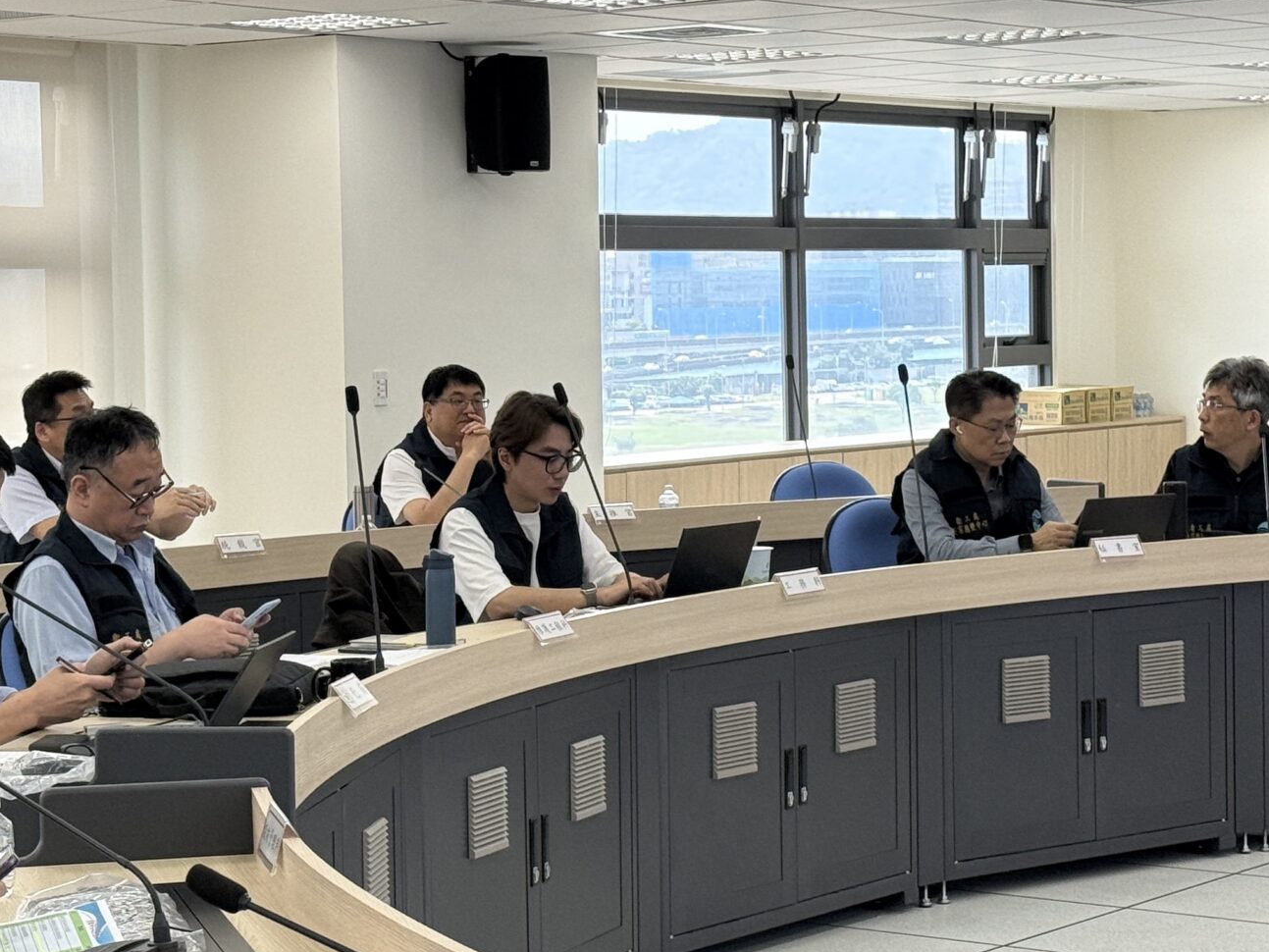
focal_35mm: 95
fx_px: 3483
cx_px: 549
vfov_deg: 15.6
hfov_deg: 20.6
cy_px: 467
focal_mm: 6.76
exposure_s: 1/359
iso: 64
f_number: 1.78
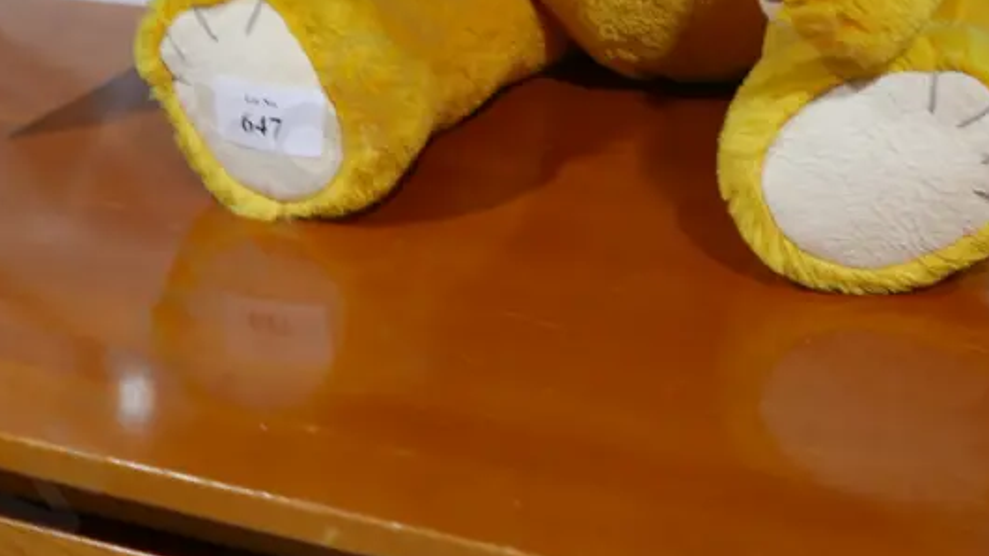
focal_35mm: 59
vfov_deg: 18.5
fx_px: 1547
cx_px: 591
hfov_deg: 35.3
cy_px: -228
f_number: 3.5
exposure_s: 1/60
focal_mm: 14
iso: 400
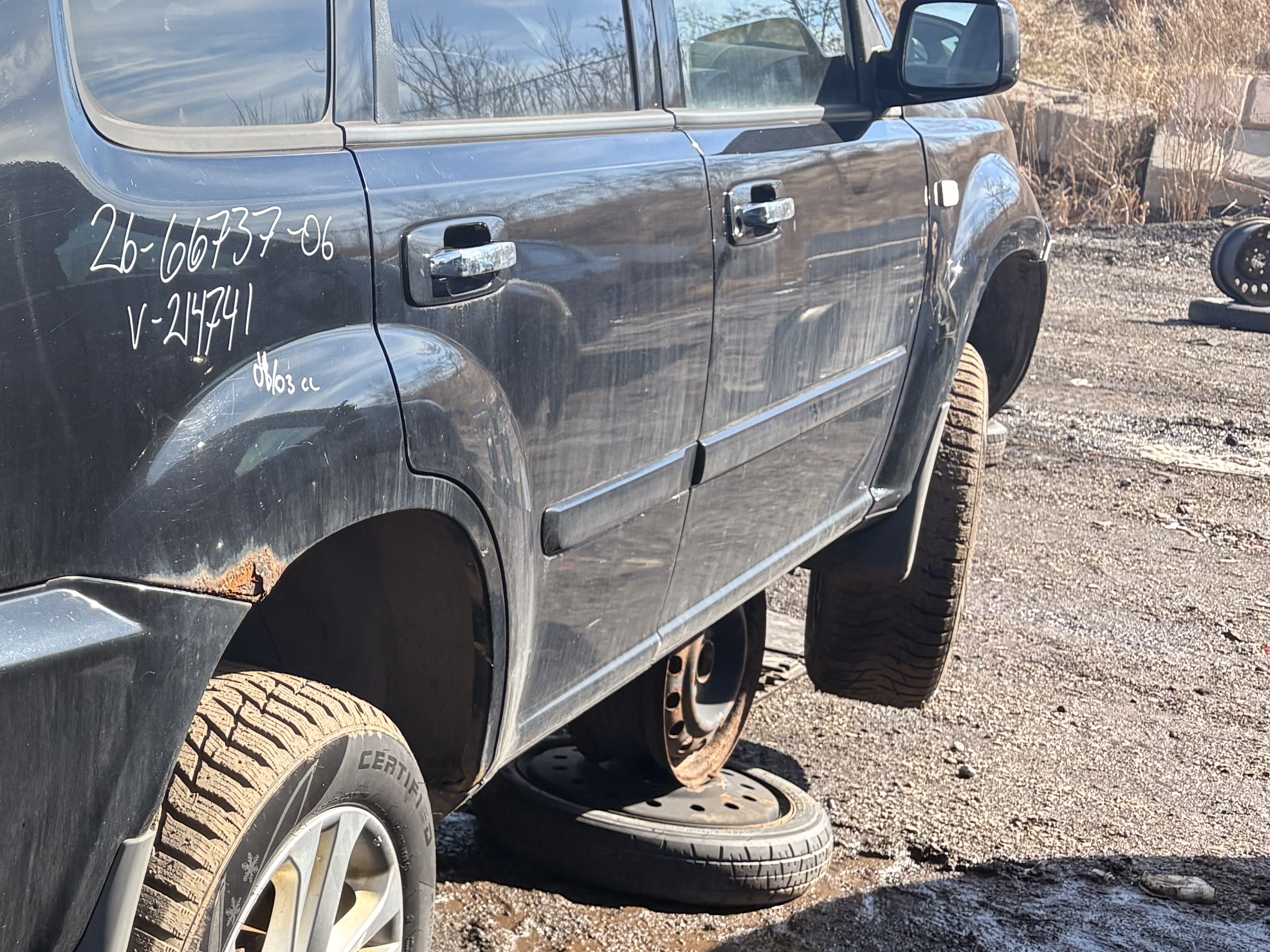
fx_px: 2275
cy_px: 383
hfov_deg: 27.7
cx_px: -215
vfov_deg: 23.6
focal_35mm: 62
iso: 64
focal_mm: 5.96
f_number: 1.6
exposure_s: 1/1364
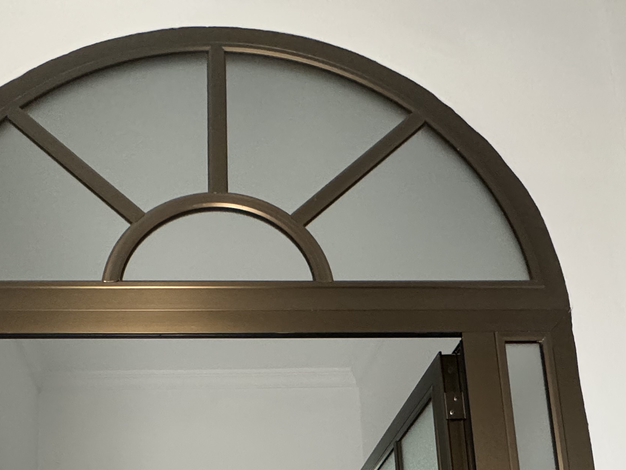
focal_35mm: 34
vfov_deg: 33.6
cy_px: 570
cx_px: 239
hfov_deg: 53.4
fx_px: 615
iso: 500
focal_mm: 2.22
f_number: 2.2
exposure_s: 1/50
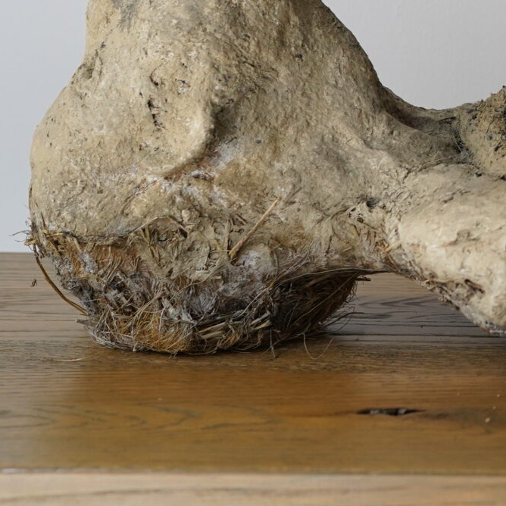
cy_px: -97
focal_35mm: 114
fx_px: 1885
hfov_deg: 13.9
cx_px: 850
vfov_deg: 14.8
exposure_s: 1/125
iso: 1000
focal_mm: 35
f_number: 4
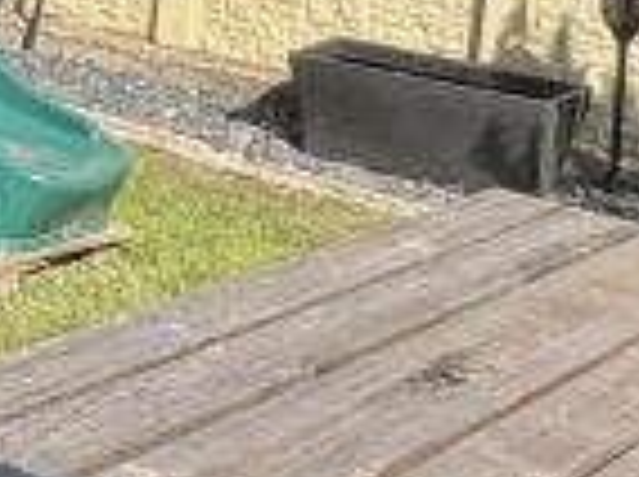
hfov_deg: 17.5
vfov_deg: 14.2
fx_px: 1861
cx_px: -328
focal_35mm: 101
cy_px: -68
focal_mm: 2.22
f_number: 2.2
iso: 50
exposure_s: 1/2342
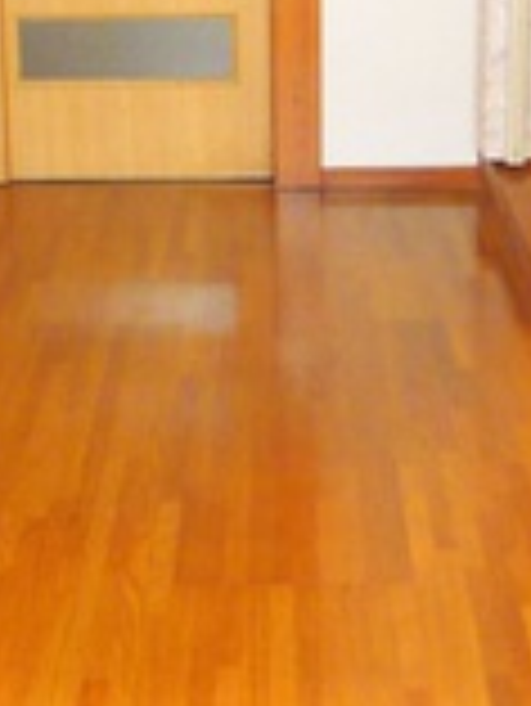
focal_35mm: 107
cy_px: -45
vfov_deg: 17.8
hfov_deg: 13.9
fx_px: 2186
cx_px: 277
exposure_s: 1/15
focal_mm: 5.1
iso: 400
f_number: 2
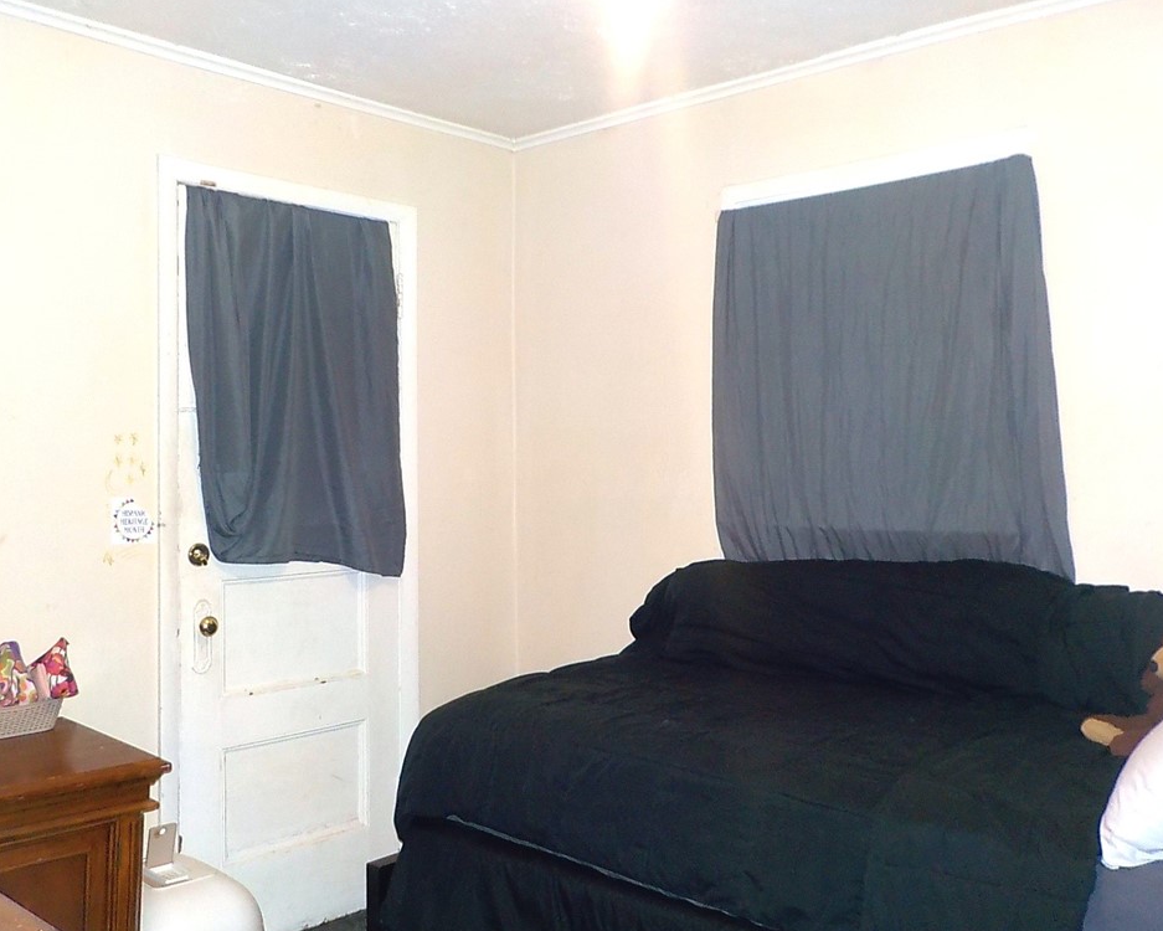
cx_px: 551
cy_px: 464
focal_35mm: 32
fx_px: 1102
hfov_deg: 55.6
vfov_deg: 45.8
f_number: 3.3
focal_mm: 4.1
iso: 250
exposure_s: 1/30
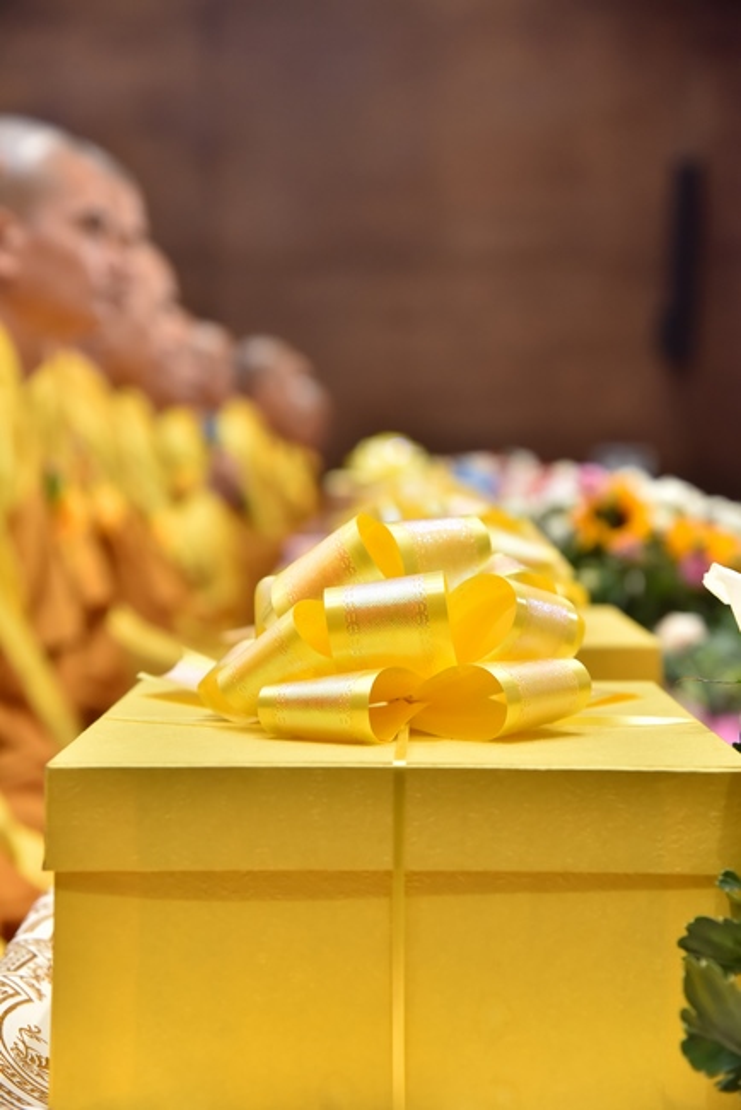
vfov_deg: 24.8
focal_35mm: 82
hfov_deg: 16.7
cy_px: 555
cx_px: 370
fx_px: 2529
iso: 2000
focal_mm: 82
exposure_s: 1/160
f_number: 5.6
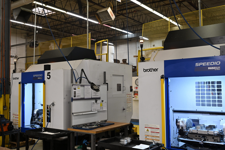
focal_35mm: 39
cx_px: 112
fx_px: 244
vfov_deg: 34.2
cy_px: 75
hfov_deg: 49.6
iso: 1600
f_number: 4
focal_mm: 39
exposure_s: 1/125
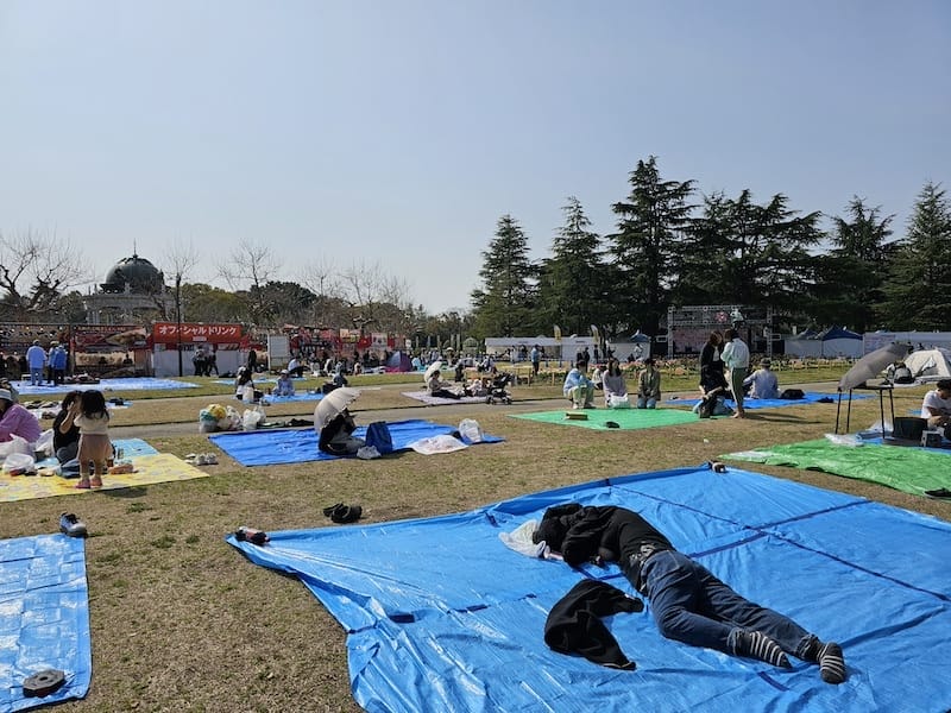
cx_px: 476
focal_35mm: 23
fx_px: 632
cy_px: 356
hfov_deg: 73.9
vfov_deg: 58.9
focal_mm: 6.3
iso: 10
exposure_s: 1/1946
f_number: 1.7
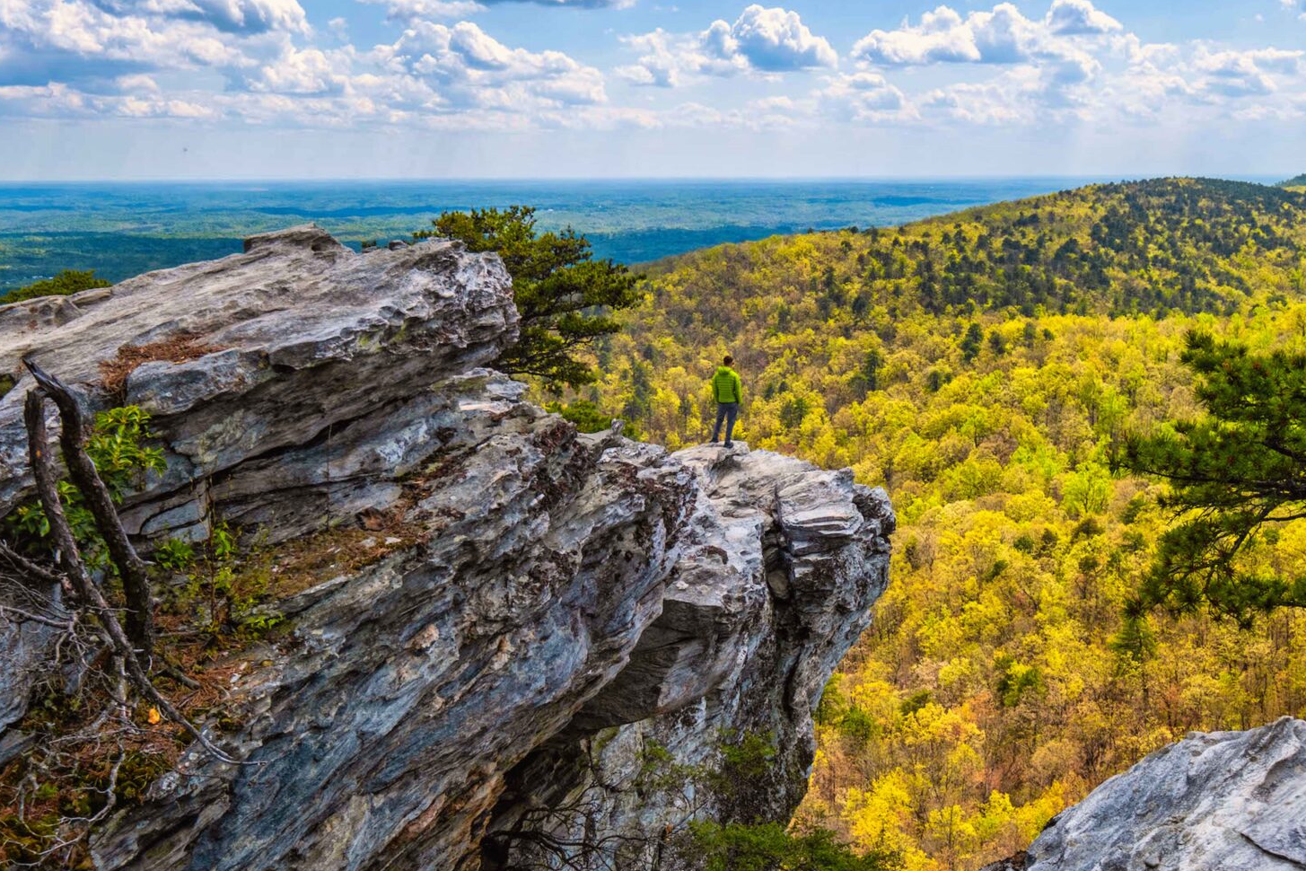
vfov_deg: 35.1
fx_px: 1378
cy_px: 430
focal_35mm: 38
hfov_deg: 50.7
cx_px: 649
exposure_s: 1/900
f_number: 6.4
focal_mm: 24
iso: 160
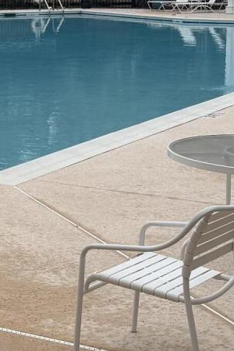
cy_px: 83
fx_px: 1082
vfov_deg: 18.3
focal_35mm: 111
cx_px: -66
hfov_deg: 12.0
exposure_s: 1/2169
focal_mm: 6.76
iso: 80
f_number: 1.78
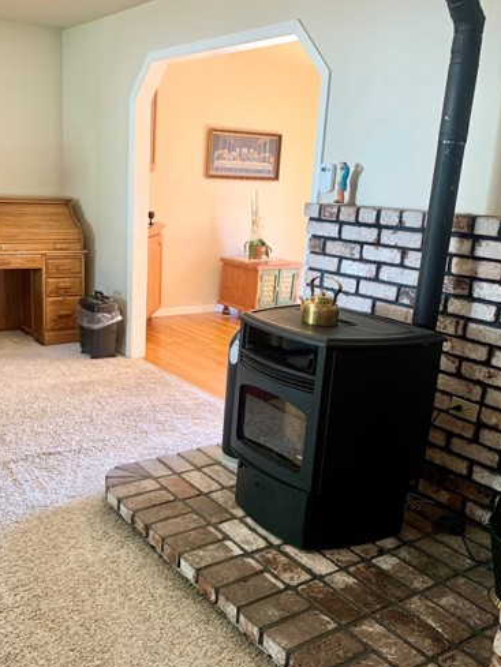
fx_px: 656
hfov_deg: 41.5
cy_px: 359
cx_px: 191
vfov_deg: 53.9
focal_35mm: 34
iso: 160
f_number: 1.8
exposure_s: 1/60
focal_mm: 4.25
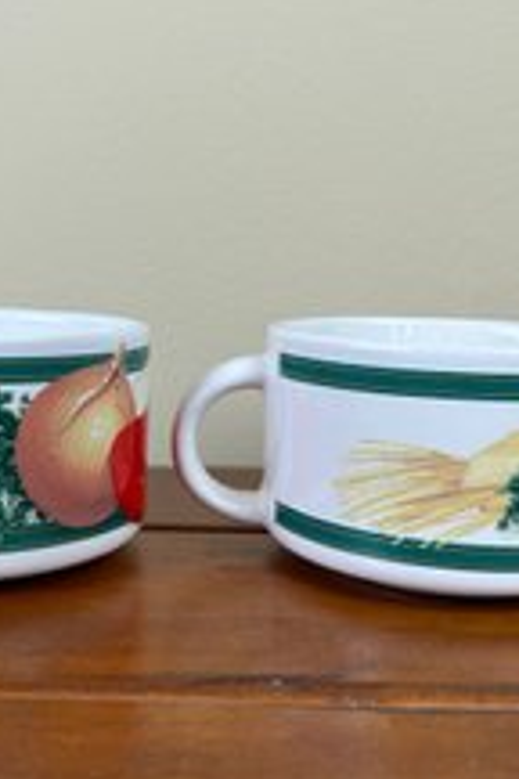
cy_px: 384
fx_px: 930
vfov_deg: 45.4
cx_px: 189
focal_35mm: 43
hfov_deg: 31.0
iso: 40
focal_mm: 5.7
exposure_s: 1/152
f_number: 1.5
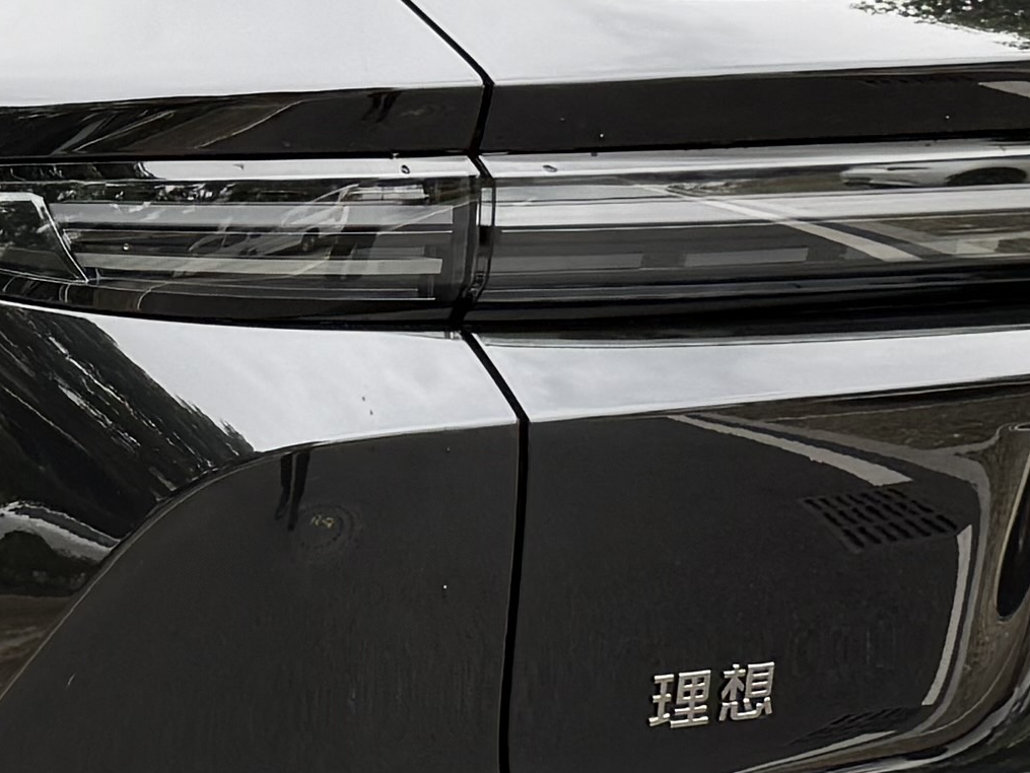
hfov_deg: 14.4
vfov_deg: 11.0
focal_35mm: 135
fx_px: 4018
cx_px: 62
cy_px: 241
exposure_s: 1/722
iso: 100
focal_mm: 6.76
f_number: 1.78
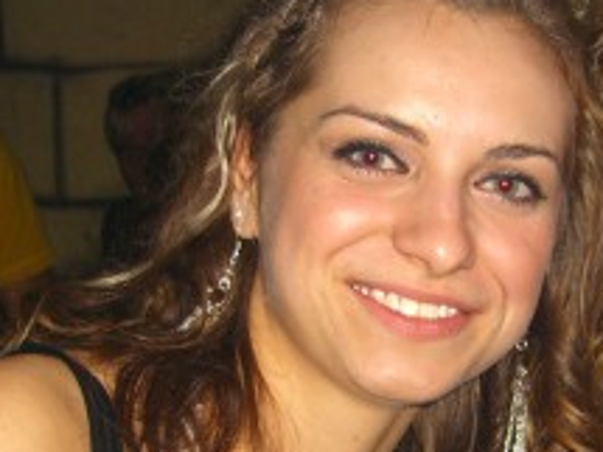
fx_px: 1845
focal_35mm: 106
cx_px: 426
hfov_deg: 18.5
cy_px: 385
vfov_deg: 13.9
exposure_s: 1/60
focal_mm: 7.9
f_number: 2.8
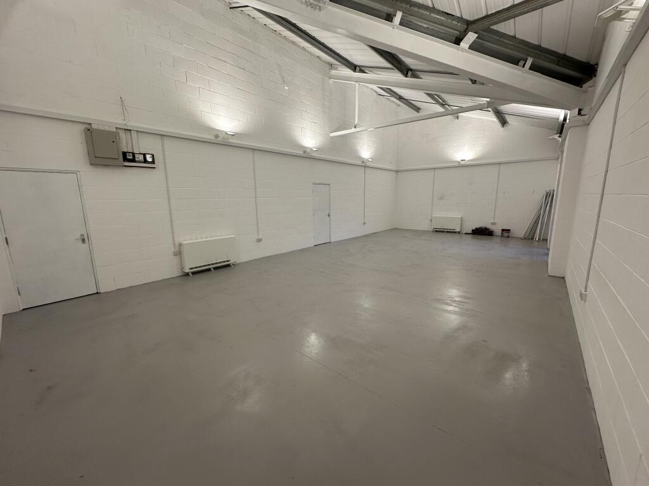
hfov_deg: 102.1
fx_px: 262
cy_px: 243
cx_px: 324
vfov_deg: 85.7
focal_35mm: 14
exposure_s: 1/100
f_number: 2.2
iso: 125
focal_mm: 2.22
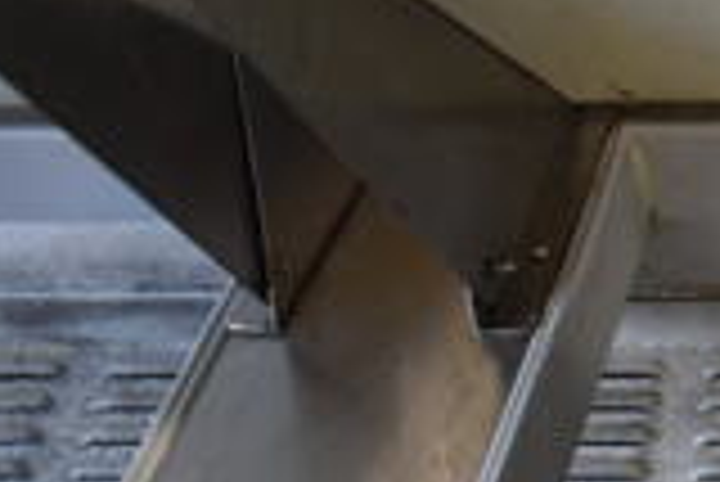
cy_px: 432
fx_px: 2062
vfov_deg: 13.2
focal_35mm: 103
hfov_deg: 16.6
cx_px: 1278
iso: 1000
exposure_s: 1/30
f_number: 3.5
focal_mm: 18
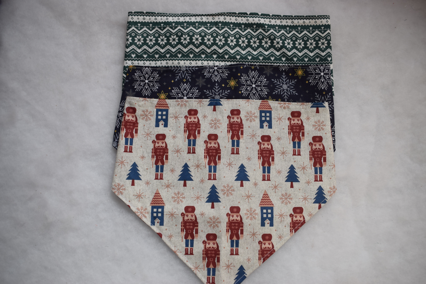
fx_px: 355
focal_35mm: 30
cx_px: 213
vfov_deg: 43.6
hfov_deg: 61.9
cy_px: 142
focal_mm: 20
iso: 400
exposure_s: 1/100
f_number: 5
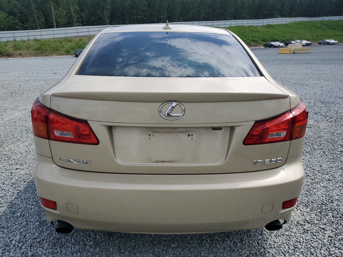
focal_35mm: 26
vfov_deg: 53.1
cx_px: 172
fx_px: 258
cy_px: 128
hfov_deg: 67.3
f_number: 1.5
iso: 50
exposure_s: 1/3333
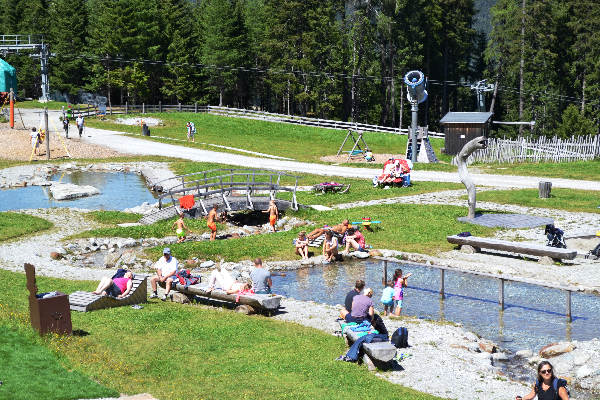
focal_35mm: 84
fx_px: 1392
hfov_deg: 24.3
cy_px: 199
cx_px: 297
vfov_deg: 16.4
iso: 100
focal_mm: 55
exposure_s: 1/200
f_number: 7.1
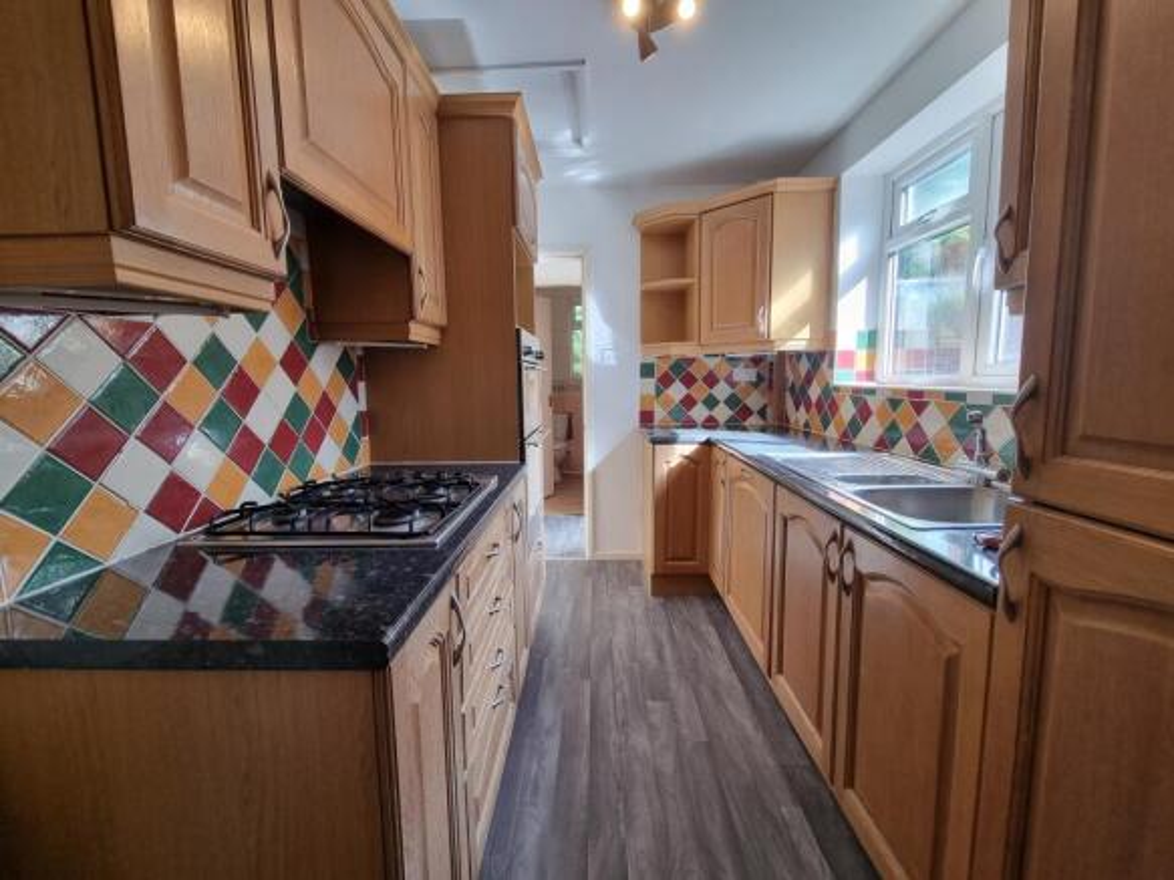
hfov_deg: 106.2
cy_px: 440
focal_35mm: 13
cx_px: 587
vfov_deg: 89.9
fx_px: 441
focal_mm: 2.2
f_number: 2.2
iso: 64
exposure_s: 1/50
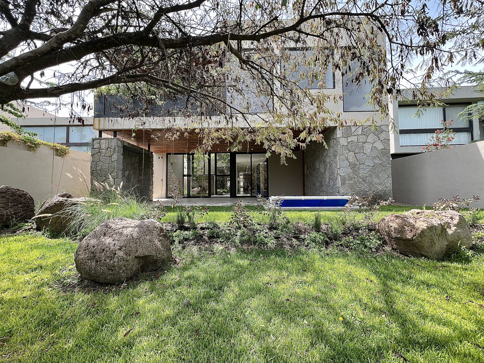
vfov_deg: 89.9
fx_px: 182
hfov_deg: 106.2
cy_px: 182
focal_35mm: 13
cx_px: 242
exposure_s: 1/224
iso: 32
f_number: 1.8
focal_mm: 1.57
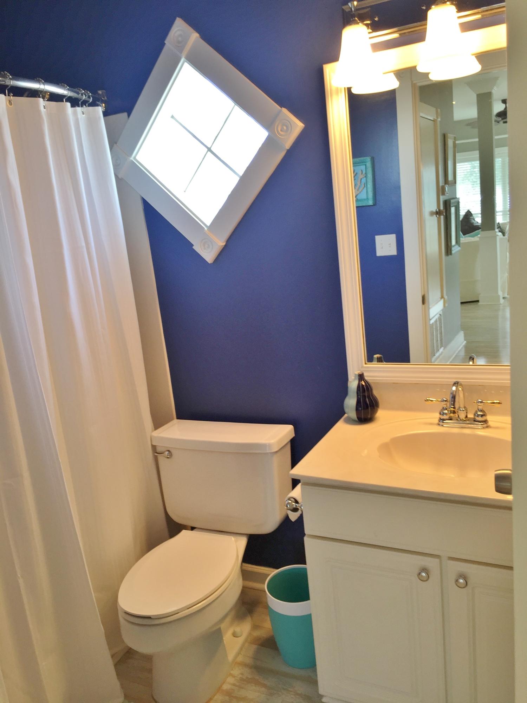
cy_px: 352
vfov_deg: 61.7
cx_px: 264
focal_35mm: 29
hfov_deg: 48.2
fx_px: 589
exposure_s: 1/40
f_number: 2.2
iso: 32
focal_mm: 4.15
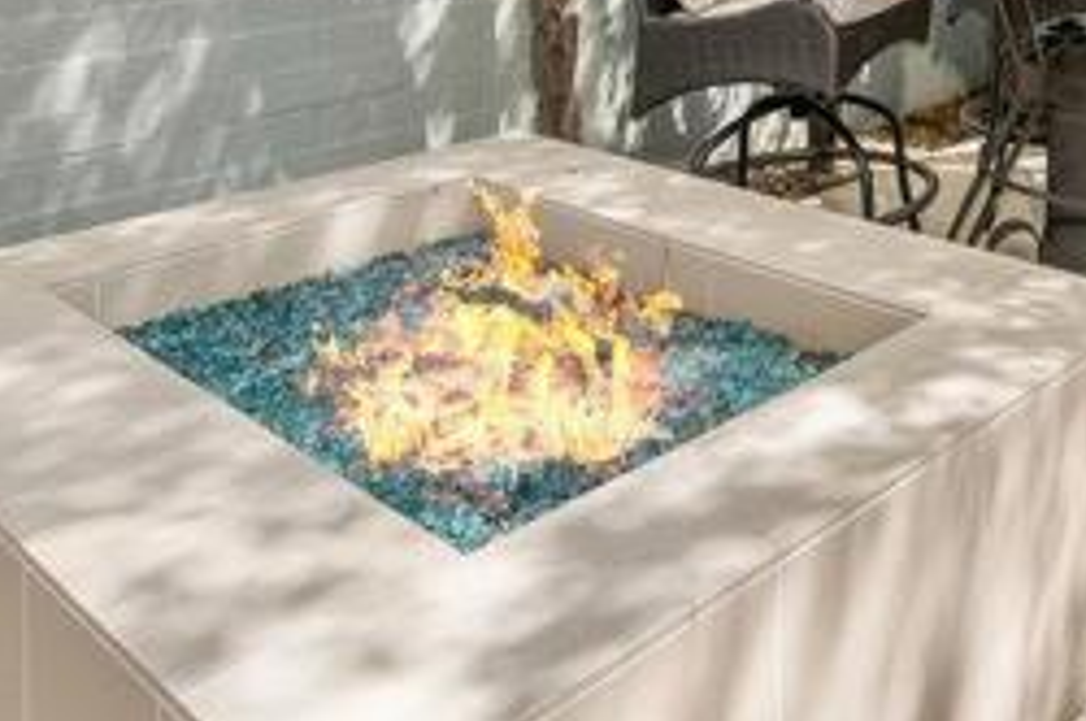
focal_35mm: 41
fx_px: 1235
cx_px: 1030
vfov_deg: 27.8
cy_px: -182
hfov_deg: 42.4
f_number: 5.6
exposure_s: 1/160
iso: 100
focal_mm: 16
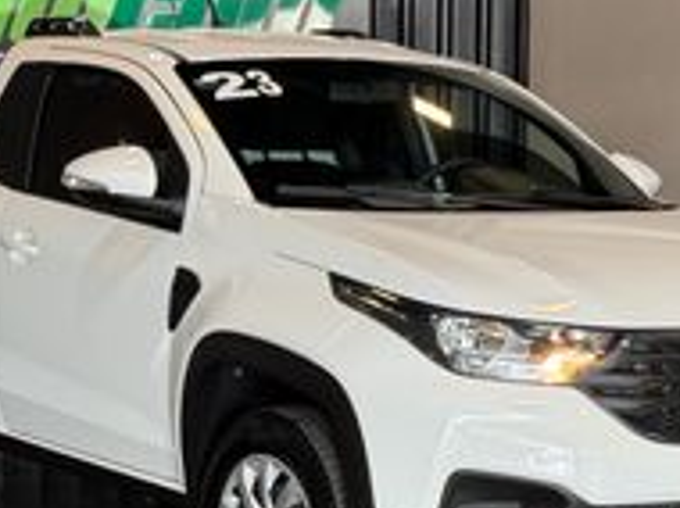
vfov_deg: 12.4
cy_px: 250
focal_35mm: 119
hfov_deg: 16.6
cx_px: 358
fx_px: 2335
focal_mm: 6.76
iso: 64
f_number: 1.78
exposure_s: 1/60
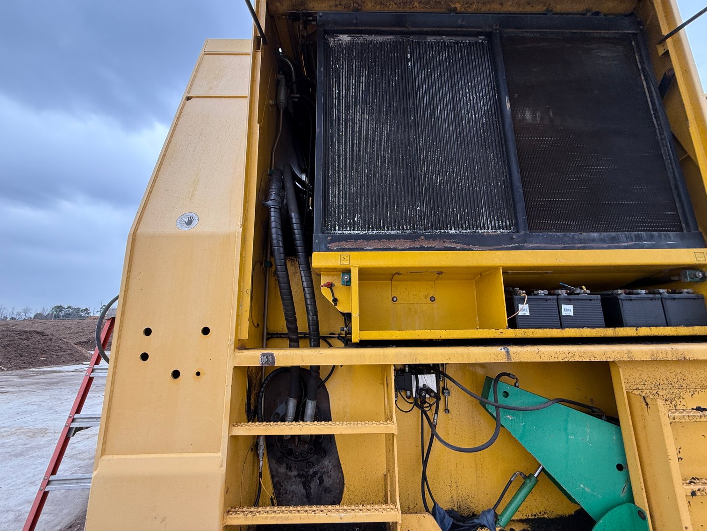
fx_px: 286
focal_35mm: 14
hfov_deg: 102.1
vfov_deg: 85.7
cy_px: 266
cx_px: 354
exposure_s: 1/160
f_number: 2.2
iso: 50
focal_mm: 2.22
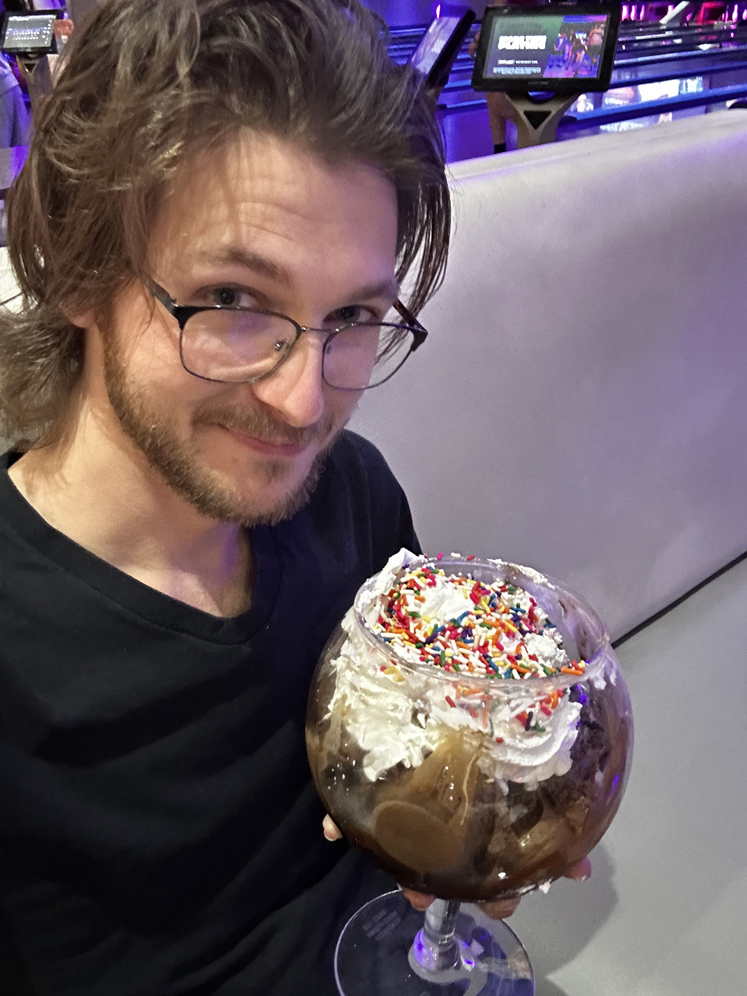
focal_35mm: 30
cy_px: 498
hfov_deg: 46.8
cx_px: 374
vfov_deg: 60.0
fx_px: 863
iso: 640
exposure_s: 1/15
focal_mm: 2.7
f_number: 1.9
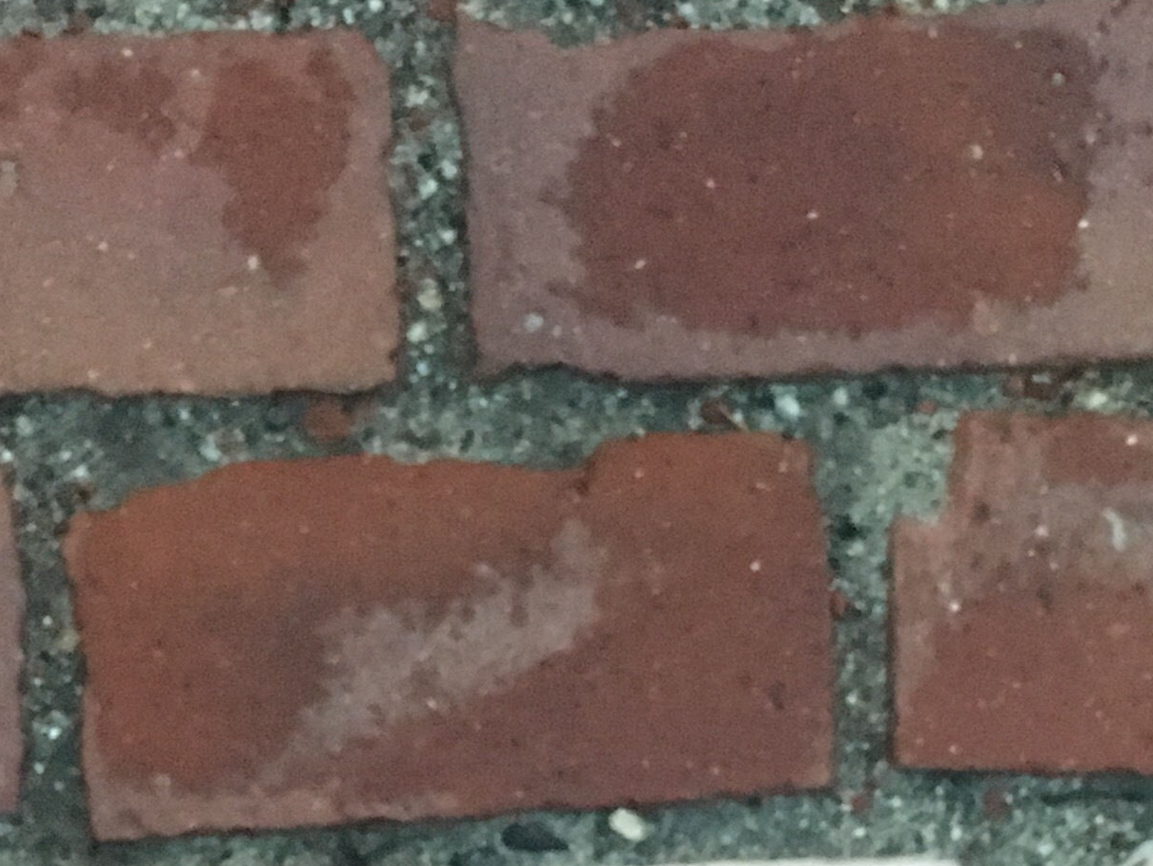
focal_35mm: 96
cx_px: 752
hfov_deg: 20.4
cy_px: 1090
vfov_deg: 14.8
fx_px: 3198
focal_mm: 4.15
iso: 320
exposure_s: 1/15
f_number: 2.2
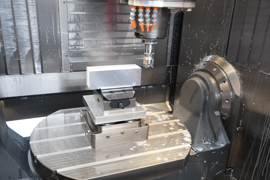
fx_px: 247
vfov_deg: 40.0
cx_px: 135
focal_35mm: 33
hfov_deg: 57.2
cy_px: 90
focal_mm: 22
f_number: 3.2
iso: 640
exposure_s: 1/40
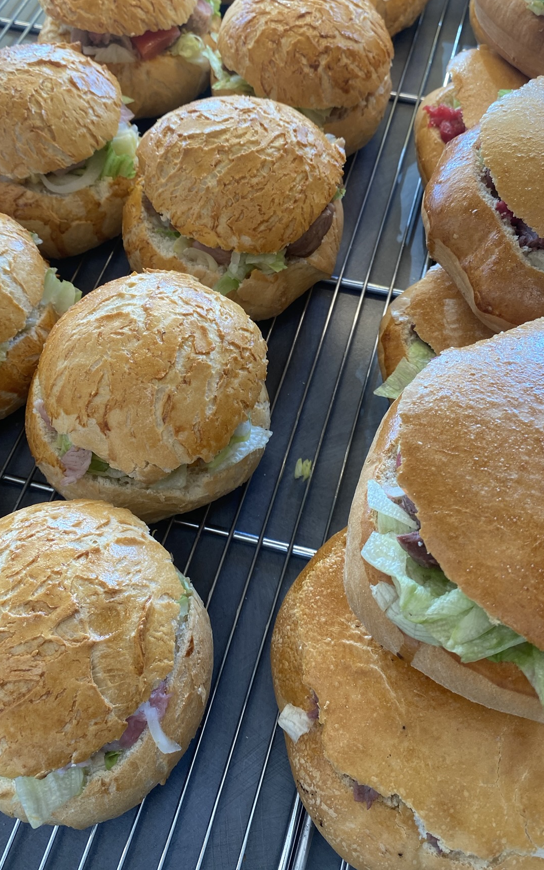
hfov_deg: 39.3
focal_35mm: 32
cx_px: 318
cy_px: 421
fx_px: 759
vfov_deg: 59.6
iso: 50
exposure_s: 1/121
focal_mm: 4.25
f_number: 1.8
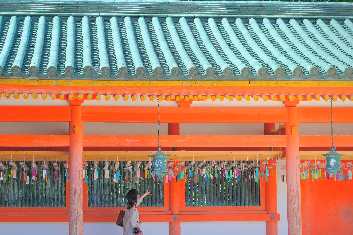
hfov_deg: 22.6
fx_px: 883
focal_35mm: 90
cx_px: 139
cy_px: 148
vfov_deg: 15.2
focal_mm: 47.6
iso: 800
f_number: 5.6
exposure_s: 1/450
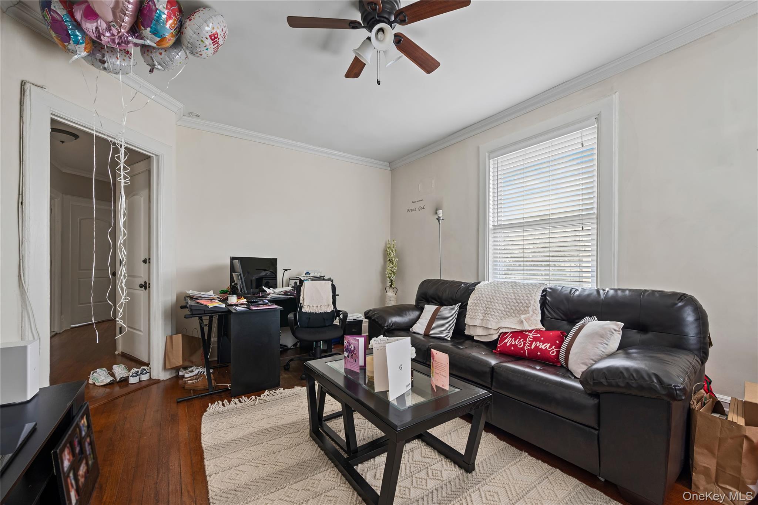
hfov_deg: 104.2
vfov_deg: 81.2
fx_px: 295
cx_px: 379
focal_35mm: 14
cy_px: 252
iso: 640
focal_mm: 14
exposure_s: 1/5
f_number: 8
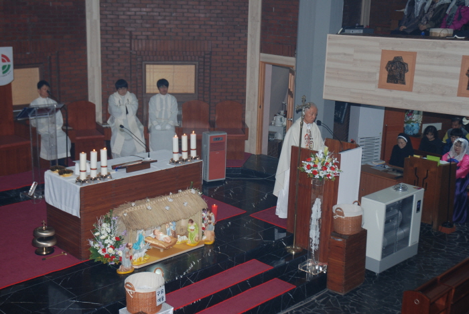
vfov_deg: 26.5
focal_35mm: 51
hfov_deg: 38.9
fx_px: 665
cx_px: 234
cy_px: 157
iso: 200
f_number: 4.5
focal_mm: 34
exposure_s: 1/60
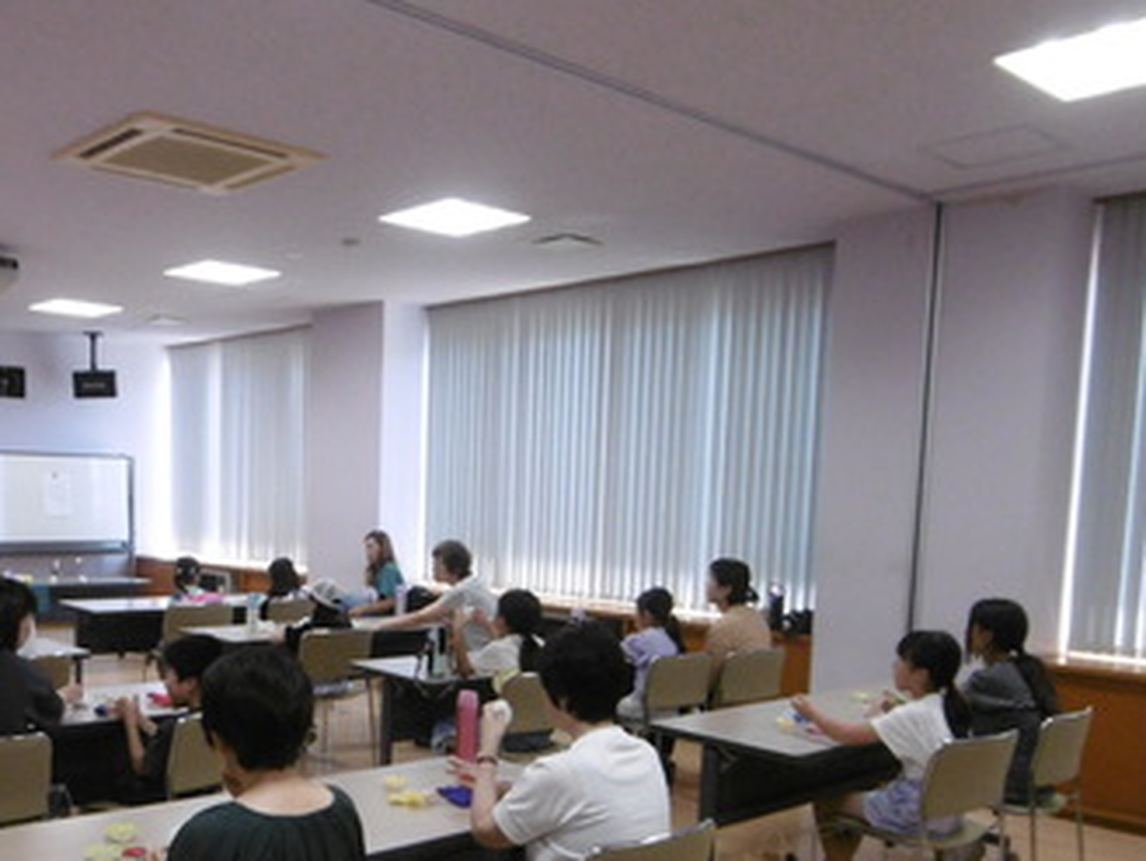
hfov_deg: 51.7
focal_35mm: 35
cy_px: 620
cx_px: 387
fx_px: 1159
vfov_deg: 39.9
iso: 320
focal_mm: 4.3
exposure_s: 1/100
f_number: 3.1
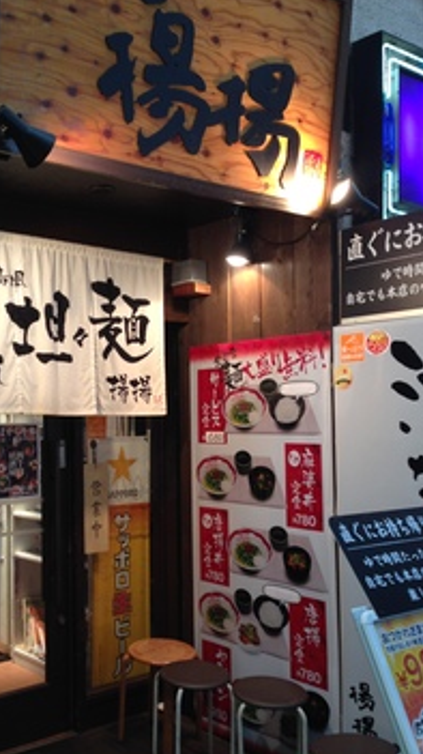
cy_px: 412
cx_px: 129
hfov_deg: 28.7
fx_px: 819
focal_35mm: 41
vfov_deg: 49.4
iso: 64
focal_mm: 4.12
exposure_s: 1/20
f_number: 2.4
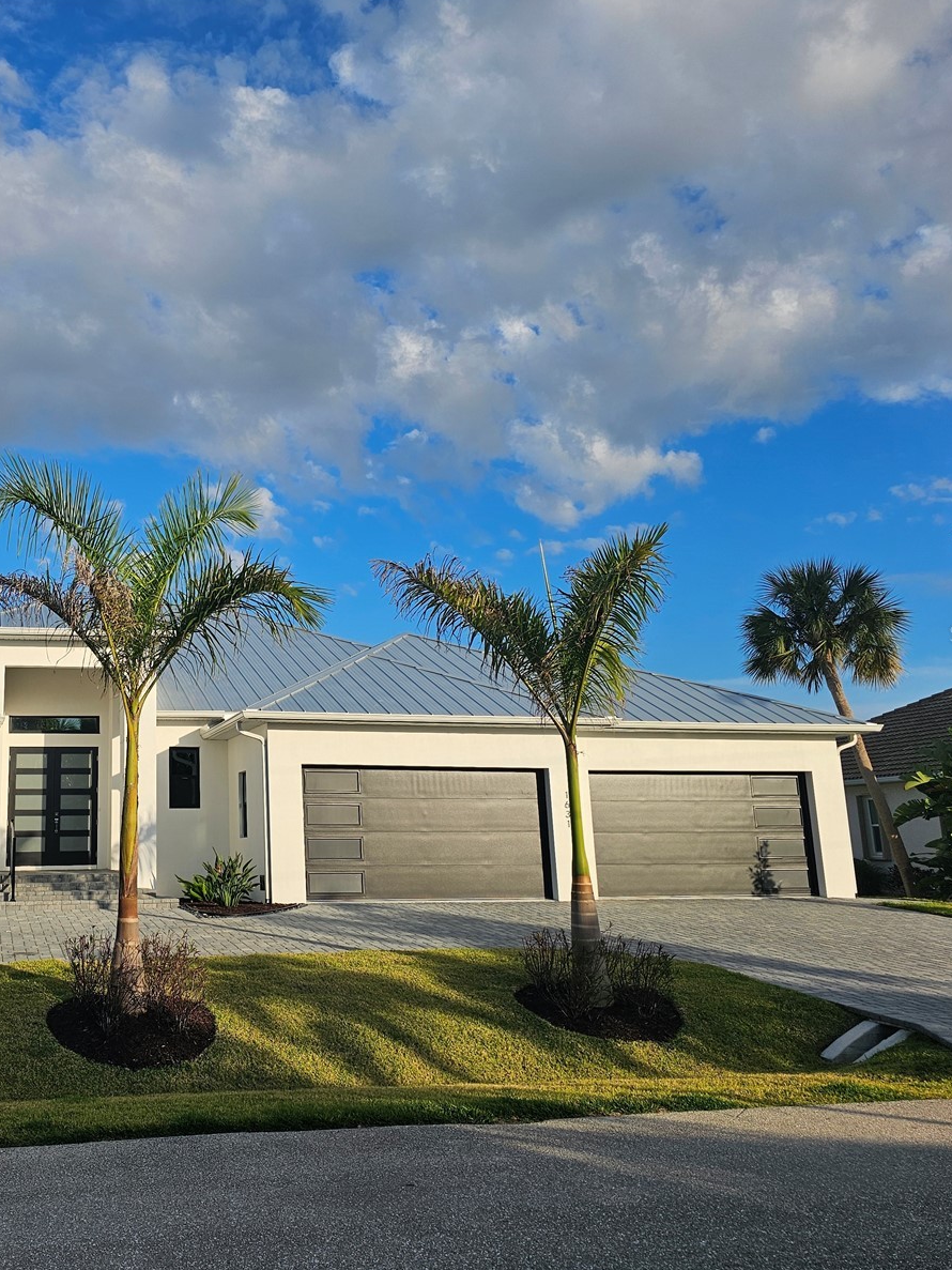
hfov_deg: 43.4
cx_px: 195
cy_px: 633
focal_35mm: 31
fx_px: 1137
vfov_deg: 58.4
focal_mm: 6.3
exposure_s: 1/1391
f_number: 1.7
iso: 16
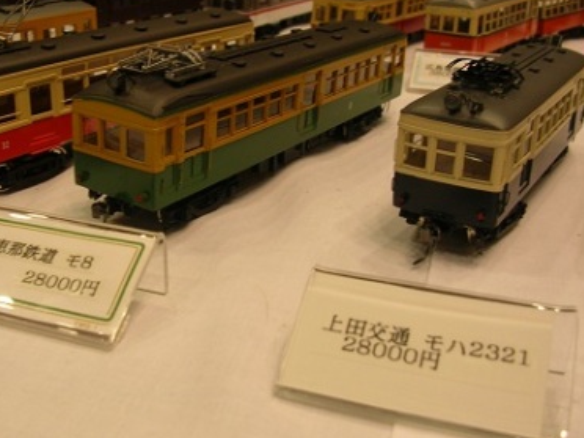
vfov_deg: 30.8
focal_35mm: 47
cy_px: 173
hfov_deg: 40.2
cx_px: 232
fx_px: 793
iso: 50
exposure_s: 1/41.3
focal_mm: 5.8
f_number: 2.8
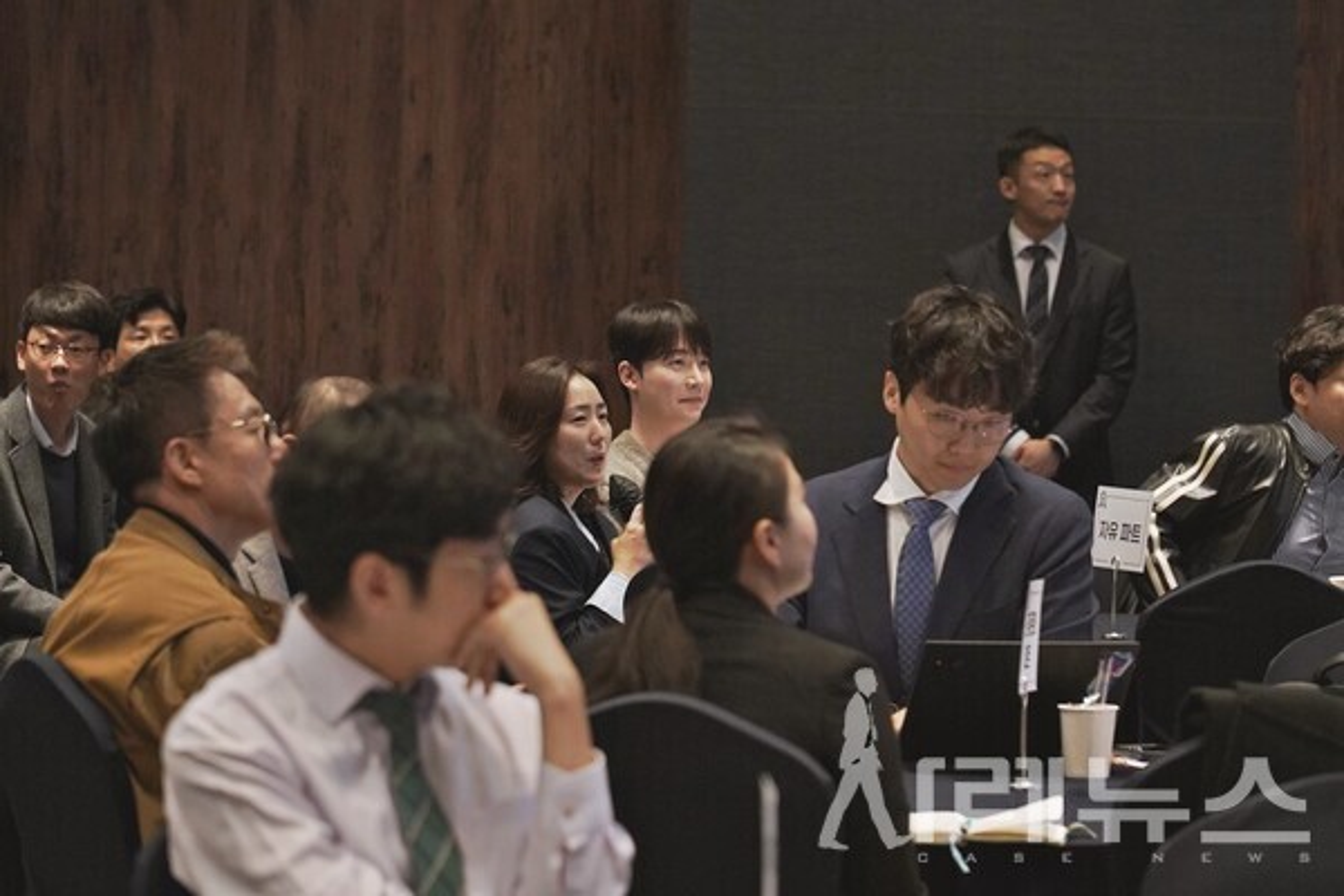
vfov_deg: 8.7
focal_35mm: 157
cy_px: 448
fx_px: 5861
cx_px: 672
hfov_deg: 13.1
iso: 2500
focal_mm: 105
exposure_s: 1/125
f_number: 4
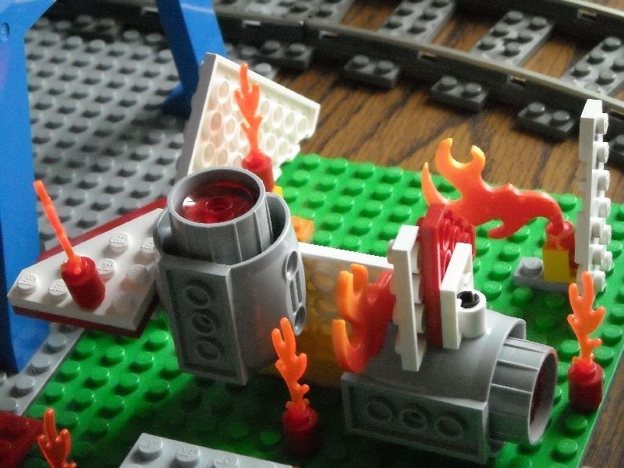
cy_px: 234
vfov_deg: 14.1
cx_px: 312
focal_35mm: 105
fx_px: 1893
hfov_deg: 18.7
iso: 590
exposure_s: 1/250
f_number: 4.7
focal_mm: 17.1
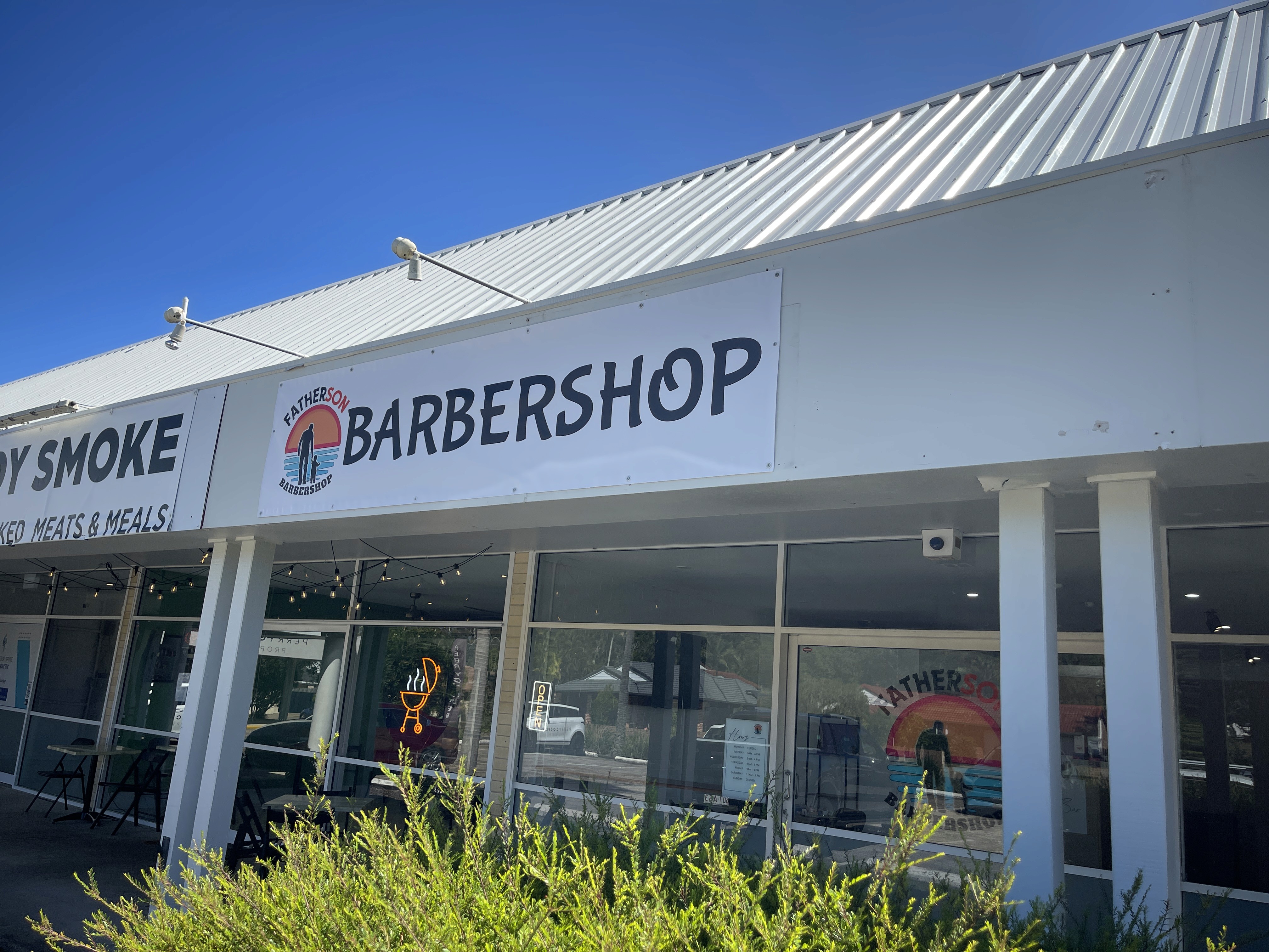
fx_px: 916
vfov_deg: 54.9
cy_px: 476
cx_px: 634
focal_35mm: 25
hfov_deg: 69.4
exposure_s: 1/2660
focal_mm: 5.1
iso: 32
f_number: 1.6
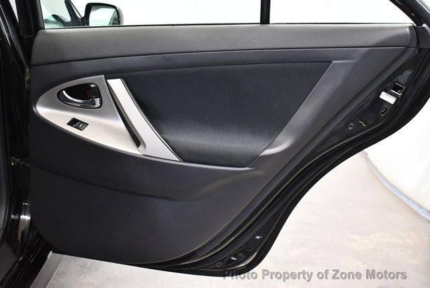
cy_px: 144
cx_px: 215
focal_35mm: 44
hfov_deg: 44.5
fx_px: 526
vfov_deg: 30.6
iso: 3200
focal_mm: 22
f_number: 3.8
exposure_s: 1/60
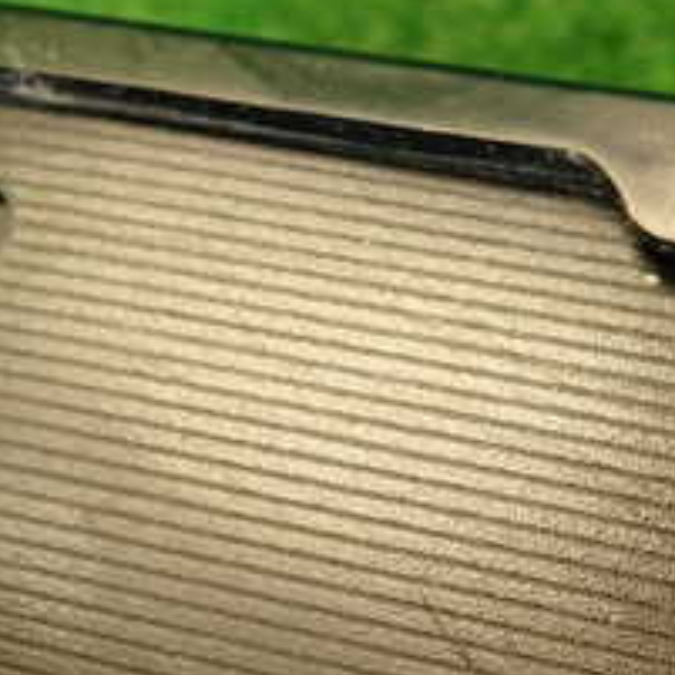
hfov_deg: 25.9
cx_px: 463
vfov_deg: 25.3
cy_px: 604
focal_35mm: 66
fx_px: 1456
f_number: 2
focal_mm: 4.5
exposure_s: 1/30
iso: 250
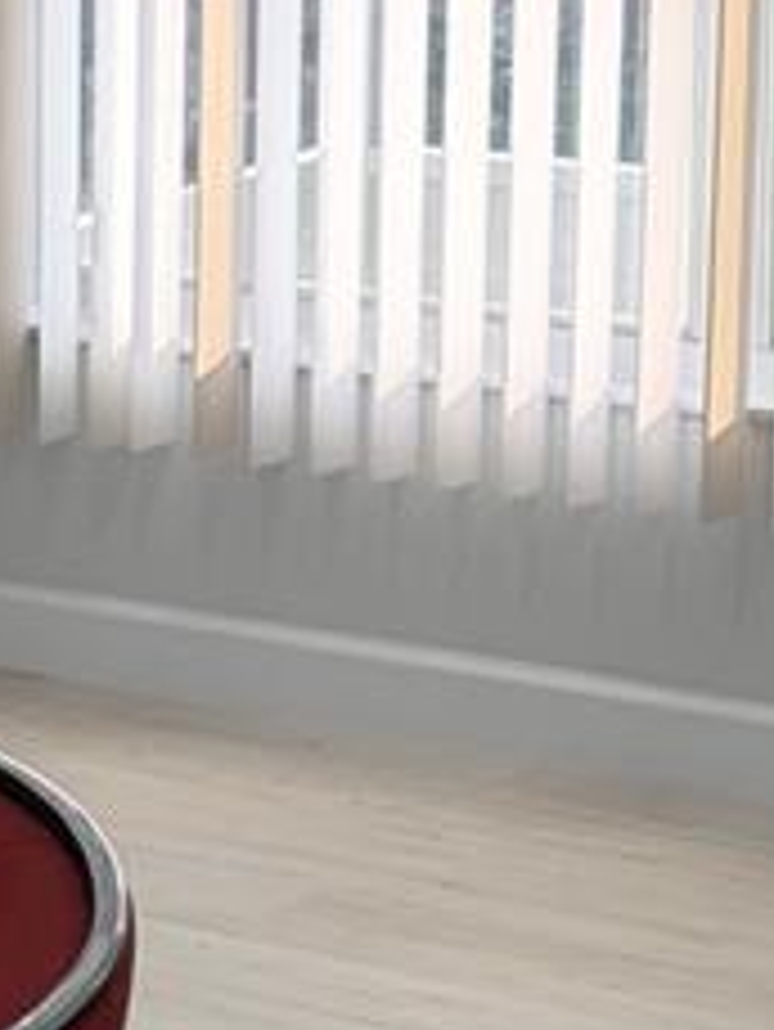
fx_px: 4051
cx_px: -90
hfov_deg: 10.8
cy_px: 193
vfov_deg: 14.4
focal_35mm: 136
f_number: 1.6
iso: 50
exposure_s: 1/282
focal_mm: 5.96
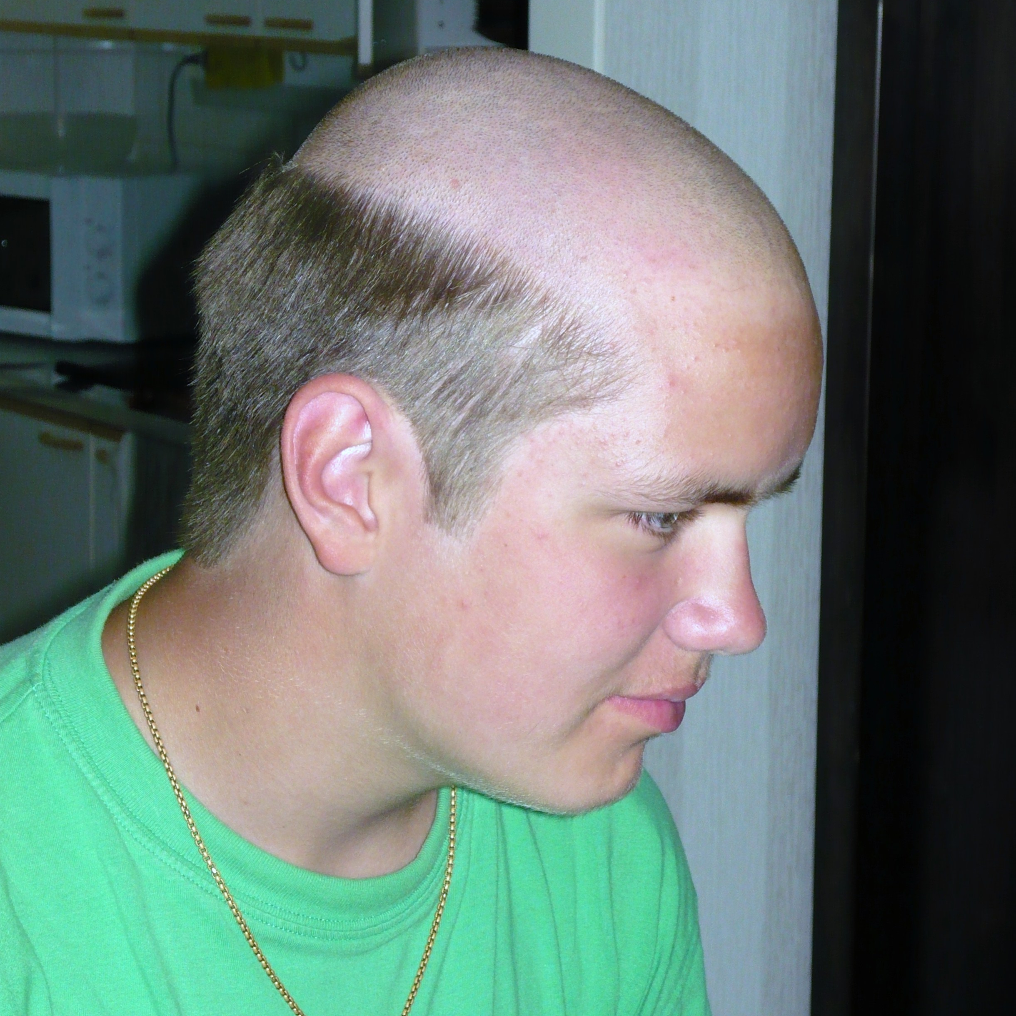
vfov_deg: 17.9
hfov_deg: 17.9
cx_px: 509
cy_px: 434
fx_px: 3221
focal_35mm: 97
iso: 250
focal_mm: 13.6
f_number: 4.4
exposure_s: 1/50
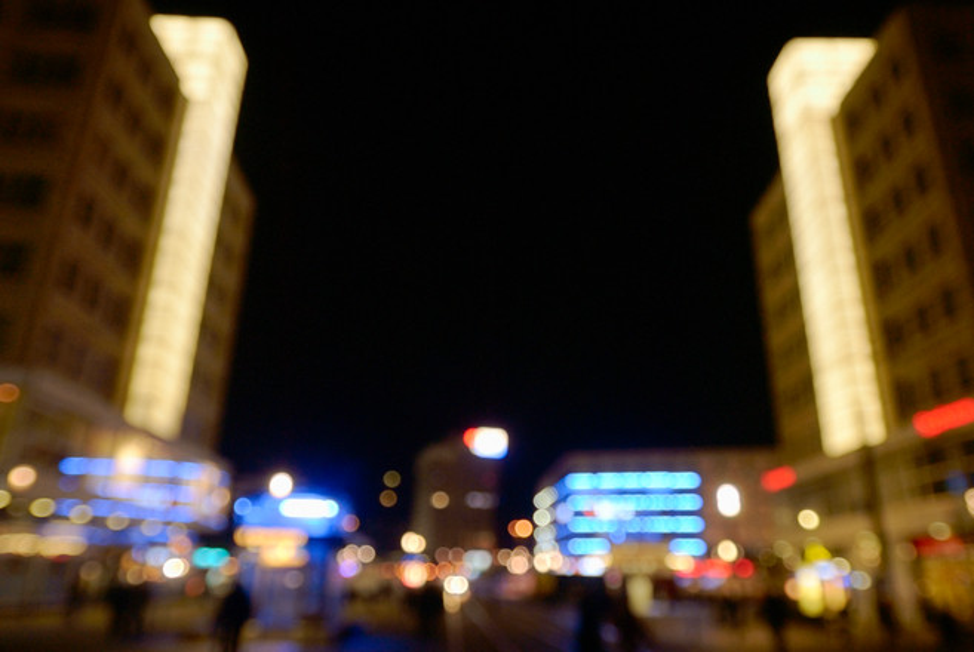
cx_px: 487
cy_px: 326
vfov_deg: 50.5
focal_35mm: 26
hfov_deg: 70.4
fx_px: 691
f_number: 2.8
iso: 200
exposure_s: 1/10
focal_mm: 17
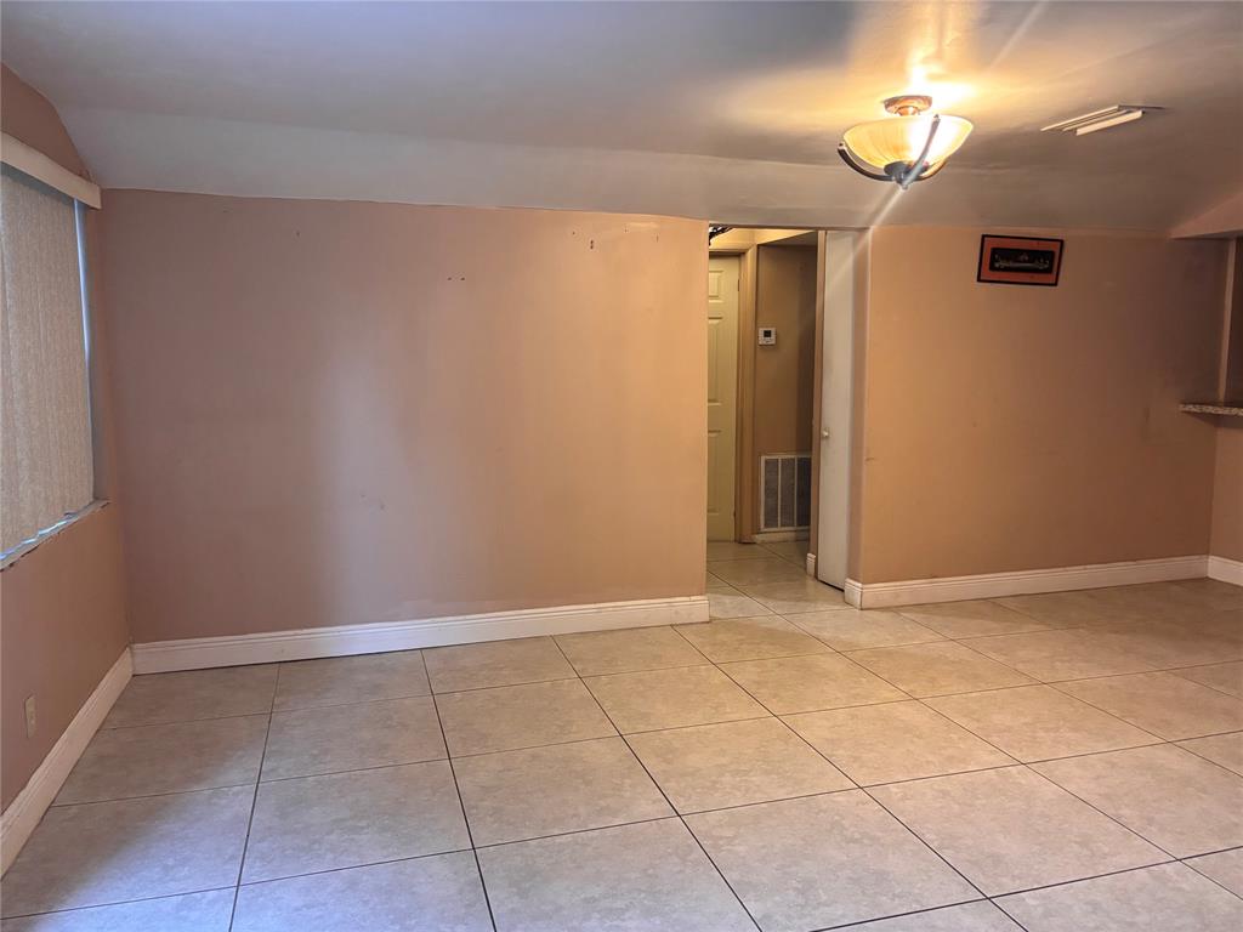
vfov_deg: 53.1
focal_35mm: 26
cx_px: 622
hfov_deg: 67.3
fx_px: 934
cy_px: 466
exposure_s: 1/60
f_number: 1.6
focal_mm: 5.96
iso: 500
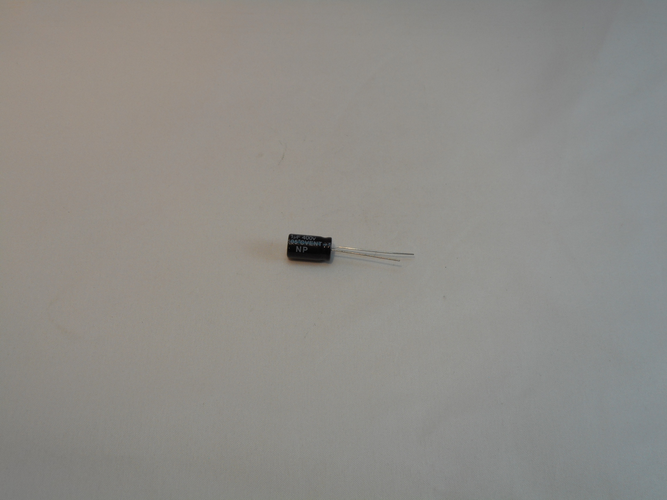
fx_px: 1137
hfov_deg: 32.7
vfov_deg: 24.8
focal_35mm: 59
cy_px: 250
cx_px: 334
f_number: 5.1
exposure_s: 1/30
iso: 80
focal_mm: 10.5
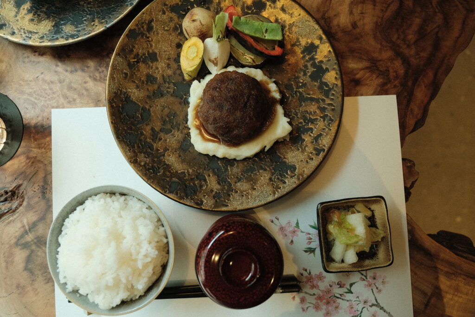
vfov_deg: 53.1
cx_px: 238
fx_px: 317
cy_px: 158
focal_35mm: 24
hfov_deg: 73.7
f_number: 2.8
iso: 400
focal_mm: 16
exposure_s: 1/26
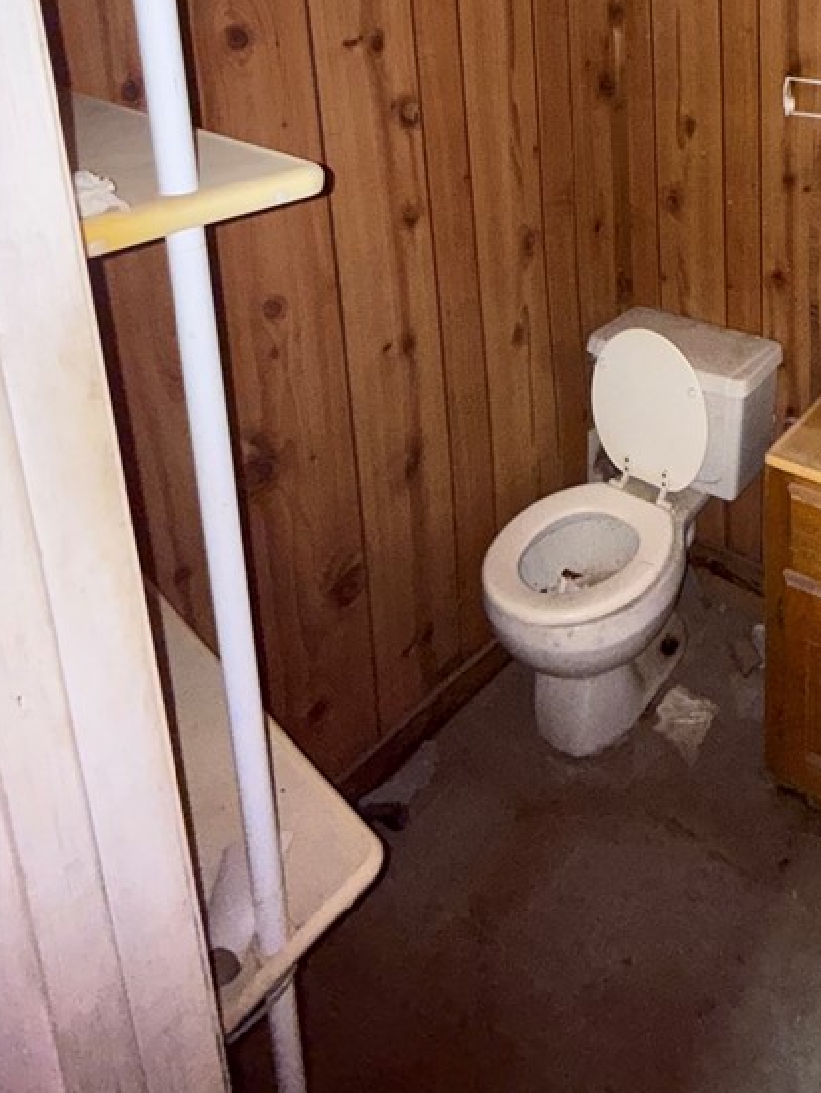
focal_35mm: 26
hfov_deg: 47.2
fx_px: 821
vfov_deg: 58.0
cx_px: 754
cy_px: 117
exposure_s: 1/26
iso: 400
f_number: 2.2
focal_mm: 2.22
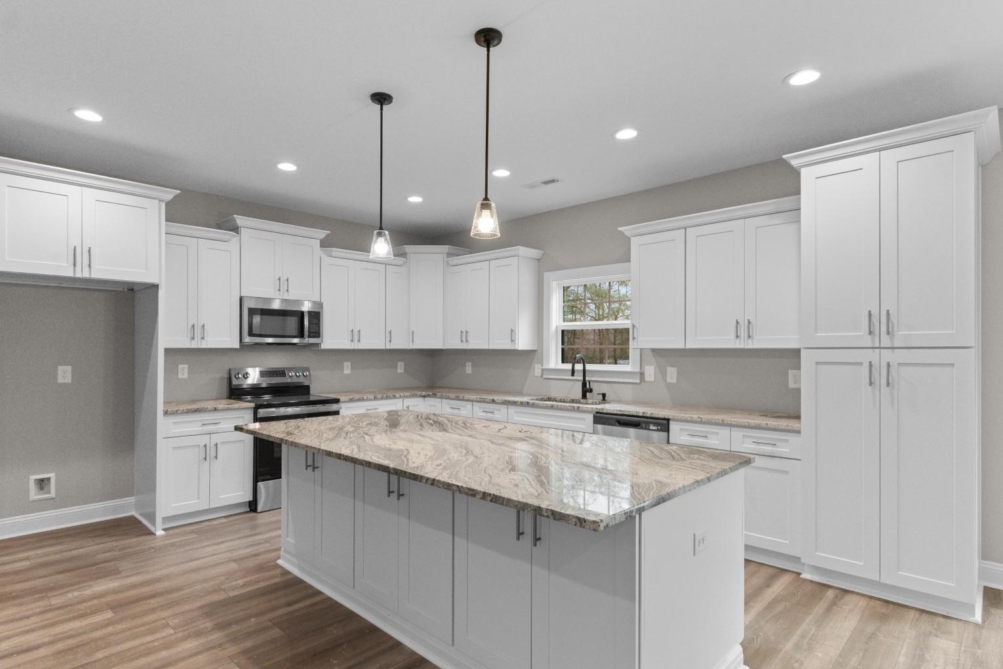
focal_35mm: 18
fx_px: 501
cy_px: 340
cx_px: 479
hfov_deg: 89.9
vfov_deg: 67.4
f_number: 4.8
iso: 100
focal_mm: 11.5
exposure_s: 1/1.25
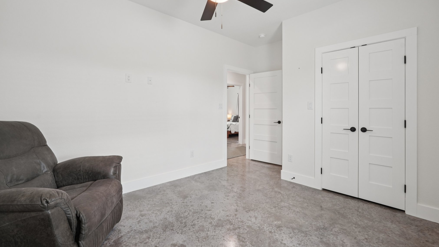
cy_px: 112
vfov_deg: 63.8
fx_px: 198
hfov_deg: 95.9
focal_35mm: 17
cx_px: 222
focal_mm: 16
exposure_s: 1/30
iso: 400
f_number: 8
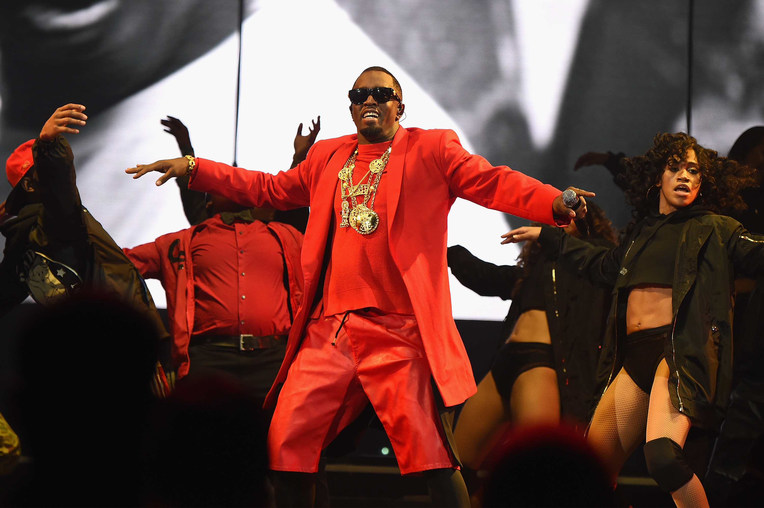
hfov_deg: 9.0
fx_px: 4878
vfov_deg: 6.0
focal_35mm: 230
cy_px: 254
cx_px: 382
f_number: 5.6
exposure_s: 1/500
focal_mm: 230
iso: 3200
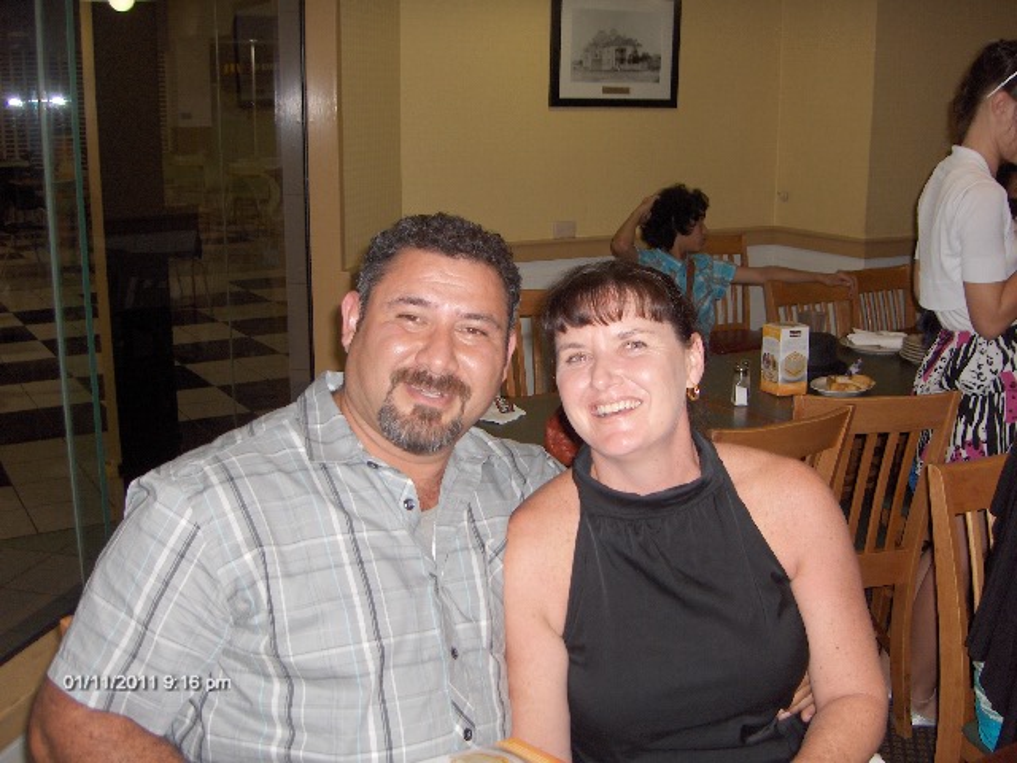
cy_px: 382
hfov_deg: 47.9
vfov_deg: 36.8
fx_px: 1146
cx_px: 508
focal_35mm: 39
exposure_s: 1/60
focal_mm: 8
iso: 100
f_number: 2.8
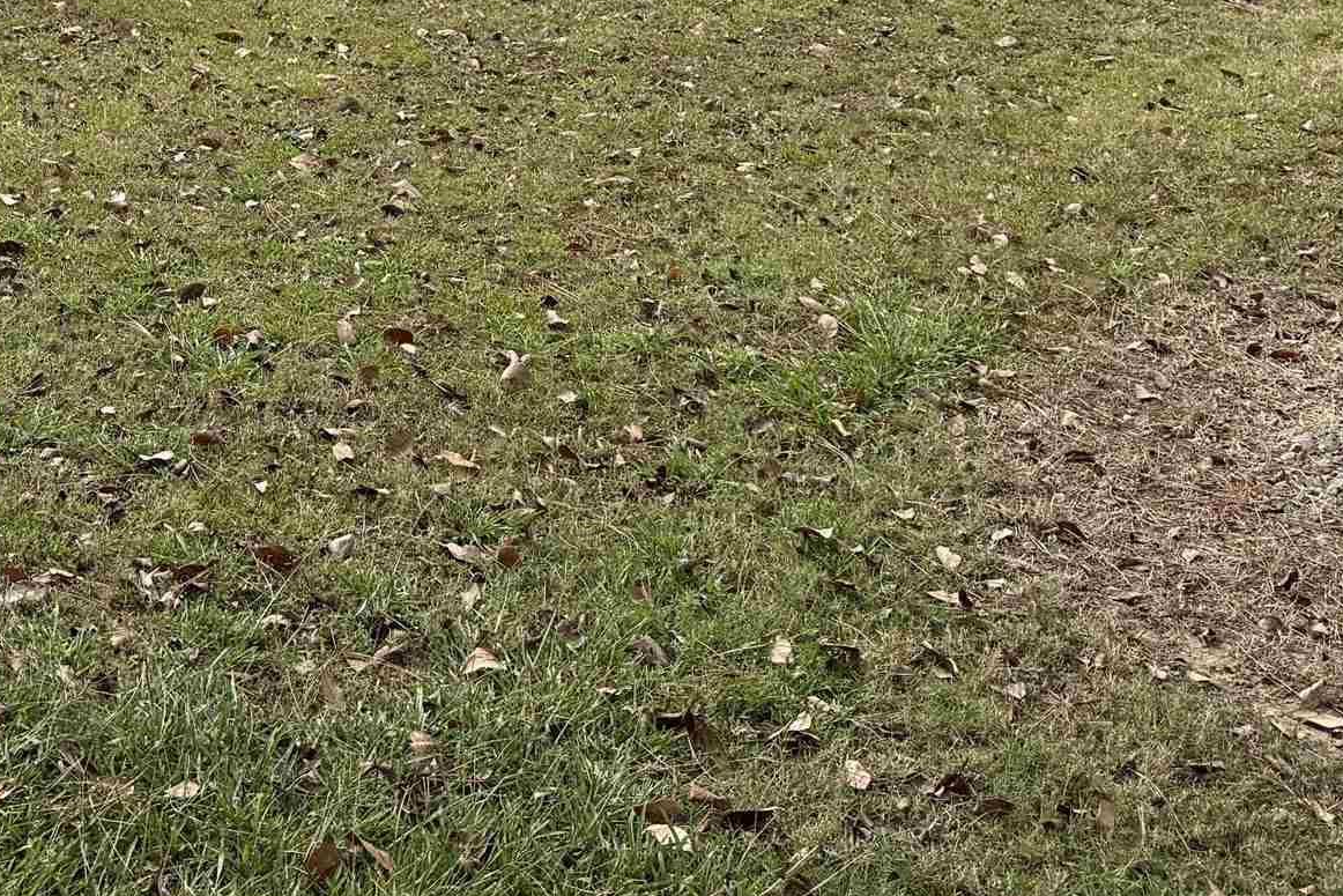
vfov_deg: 18.9
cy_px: -314
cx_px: 264
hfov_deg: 29.8
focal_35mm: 66
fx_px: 2462
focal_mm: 6.76
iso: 80
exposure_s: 1/3021
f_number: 1.78
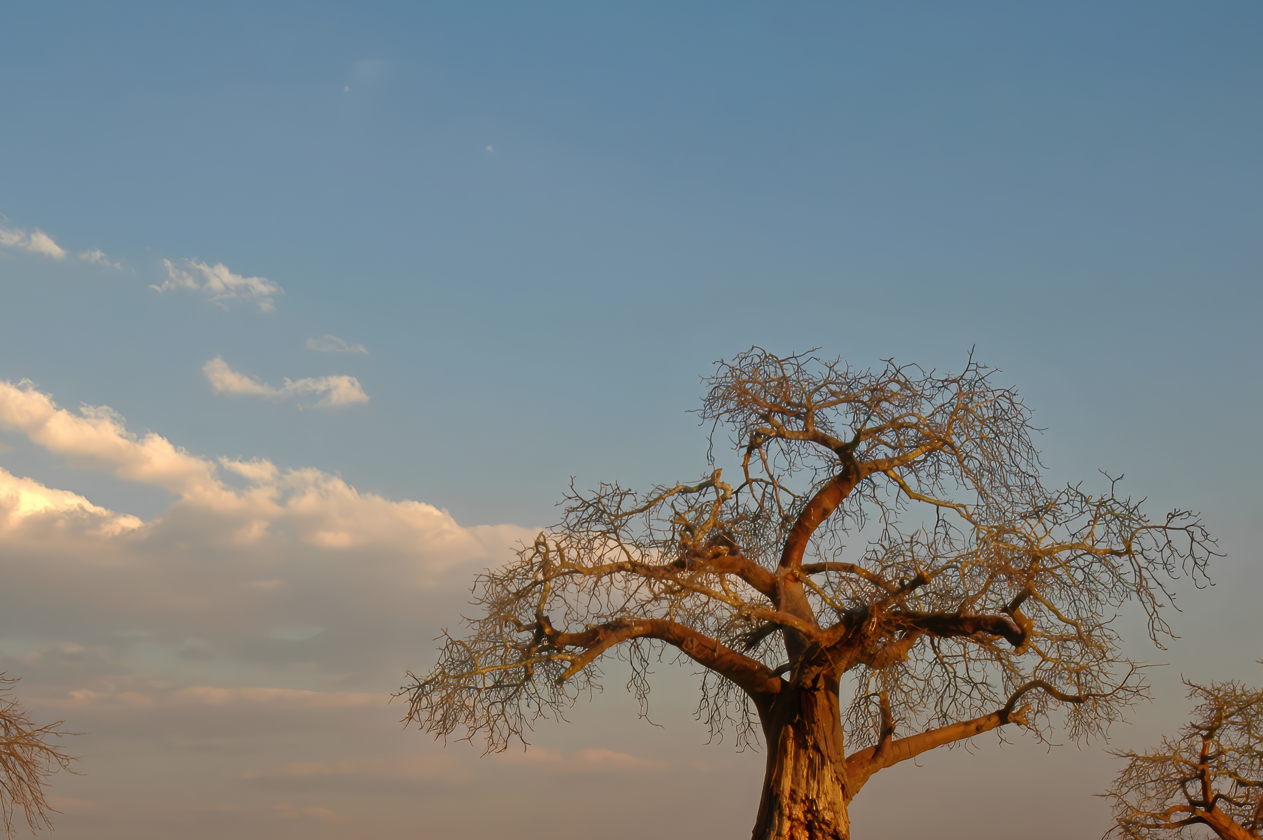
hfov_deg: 35.7
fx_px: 1959
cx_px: 576
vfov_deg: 23.7
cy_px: 713
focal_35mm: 56
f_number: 10
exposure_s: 1/125
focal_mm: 21
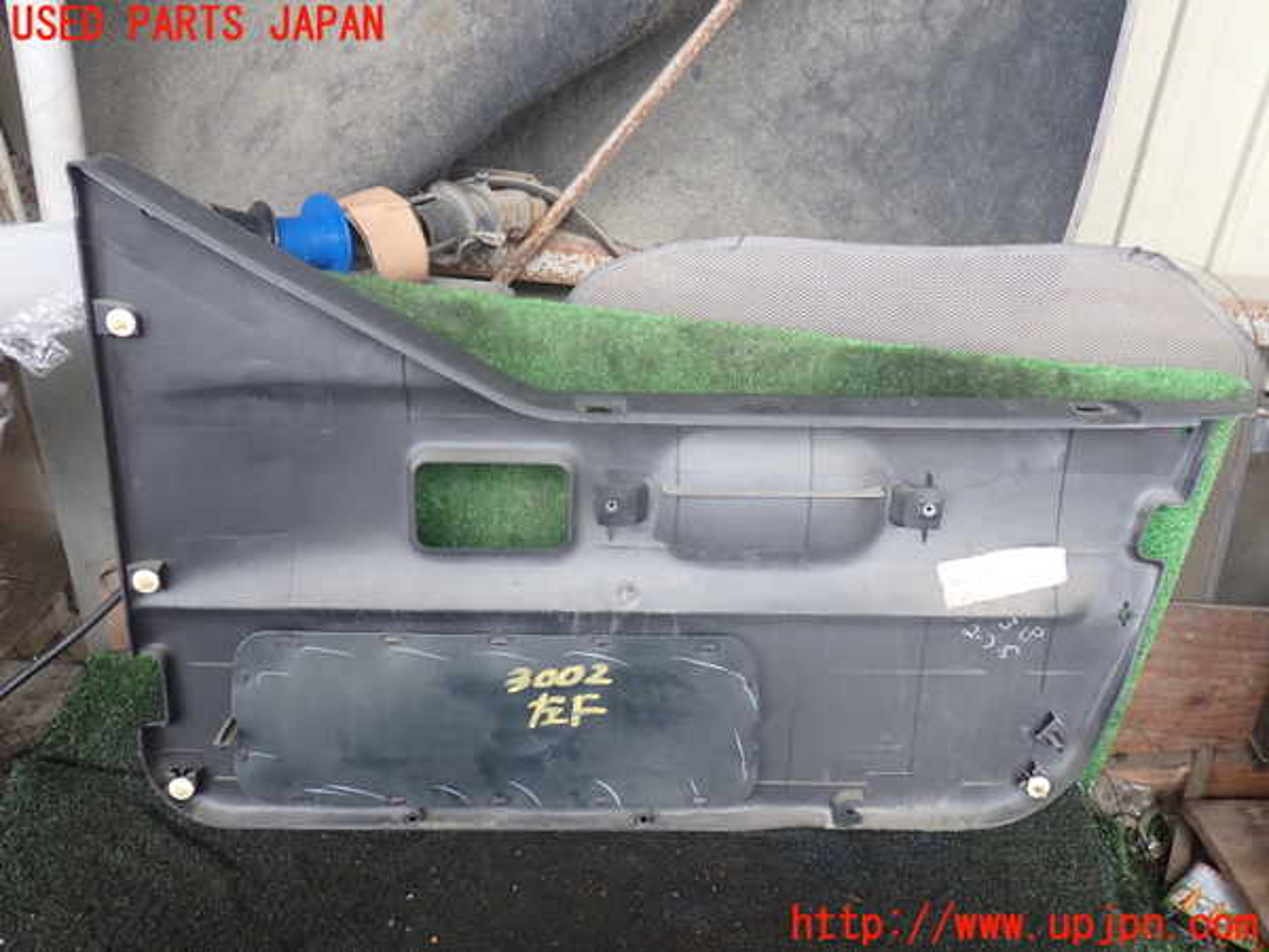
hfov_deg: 60.0
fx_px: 1100
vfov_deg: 46.8
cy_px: 476
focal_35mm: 30
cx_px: 634
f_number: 2.3
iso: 100
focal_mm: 5.4
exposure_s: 1/100
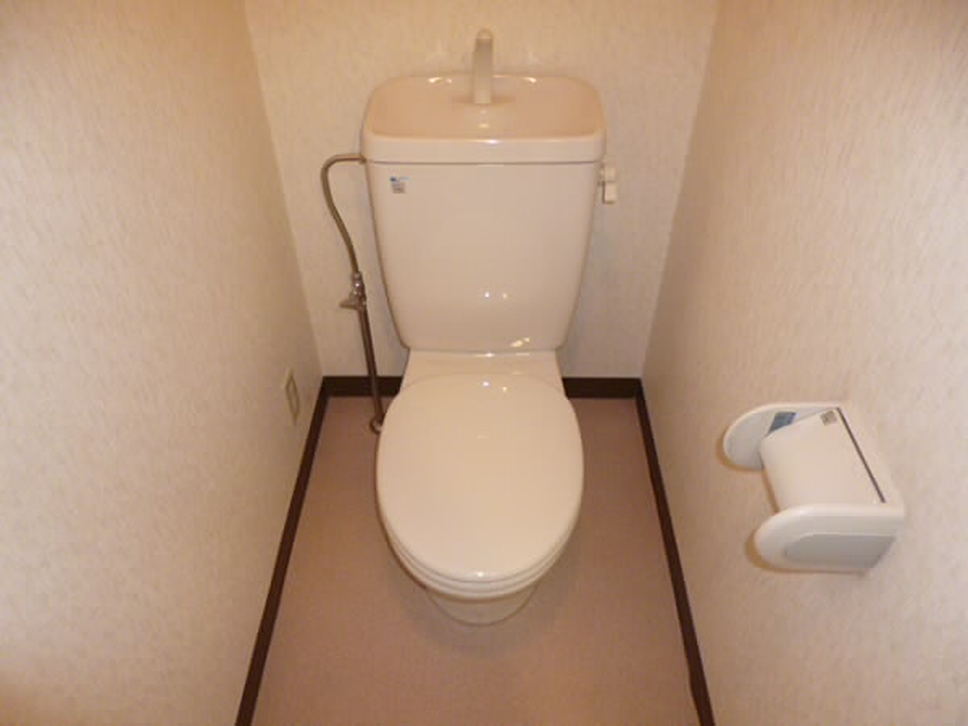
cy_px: 363
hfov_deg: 71.6
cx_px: 484
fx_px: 671
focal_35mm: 24
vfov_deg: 56.8
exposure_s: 1/60
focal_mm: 4.3
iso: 400
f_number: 2.5
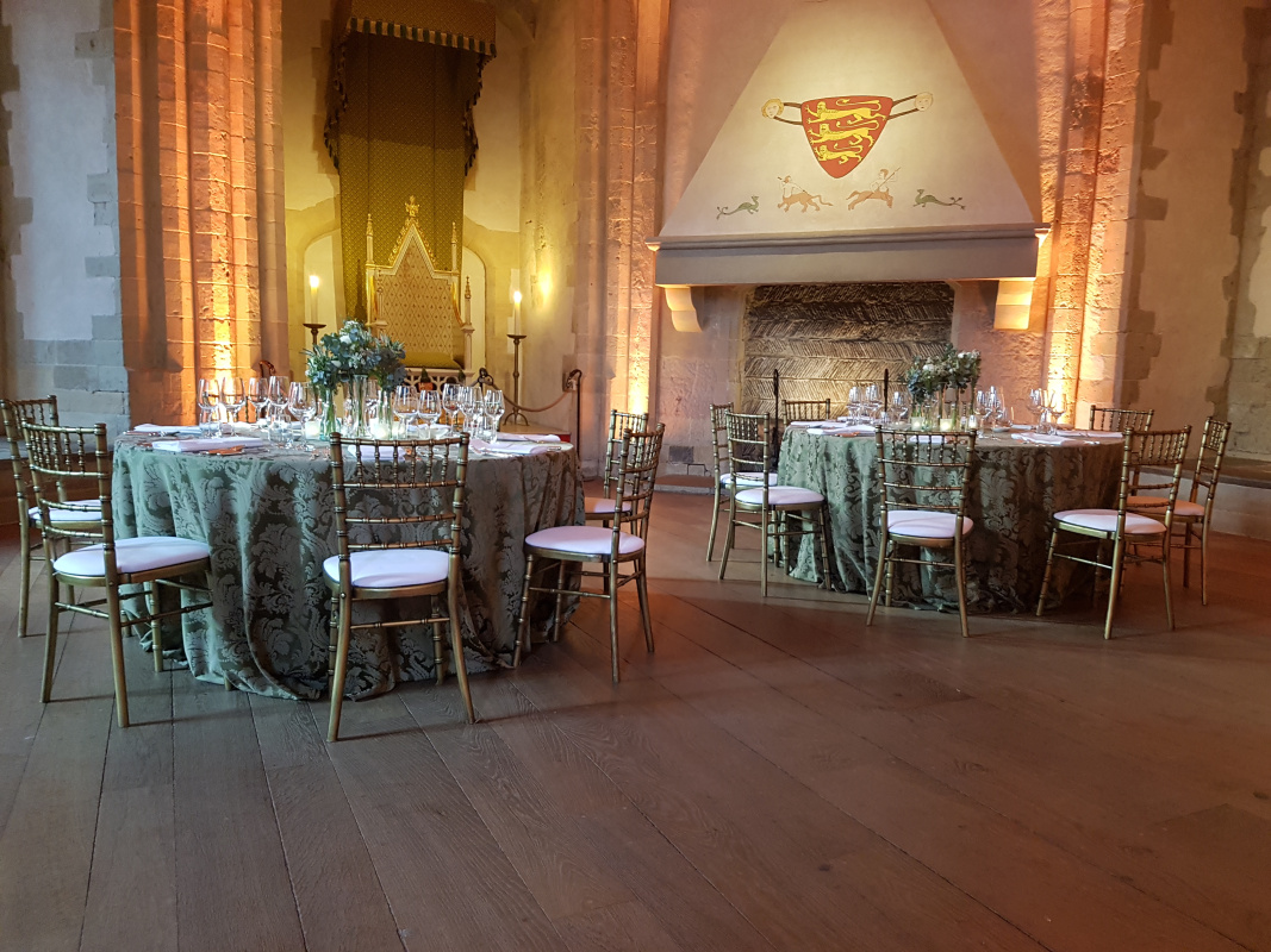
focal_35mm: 26
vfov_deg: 53.1
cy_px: 476
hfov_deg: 67.3
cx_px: 636
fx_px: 955
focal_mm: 4.2
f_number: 1.7
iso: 200
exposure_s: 1/10
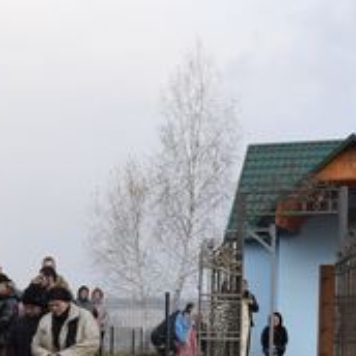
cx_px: -174
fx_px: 1164
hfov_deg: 16.0
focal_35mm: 100
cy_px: 384
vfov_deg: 16.9
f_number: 8
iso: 400
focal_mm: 18
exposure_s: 1/250
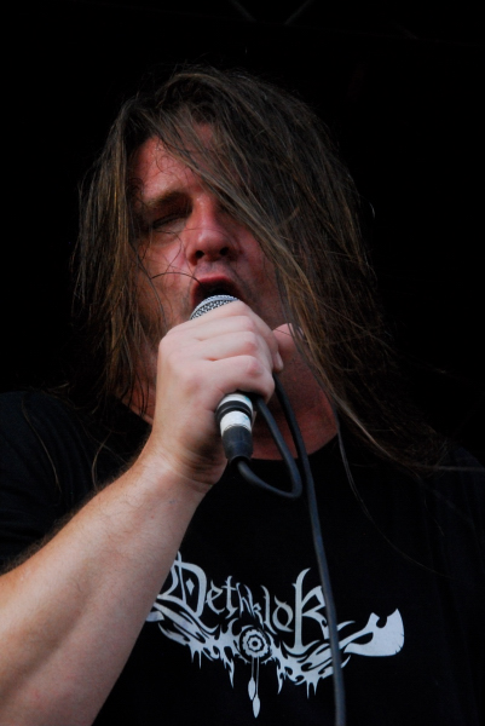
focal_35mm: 112
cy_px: 363
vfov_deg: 18.2
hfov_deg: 12.2
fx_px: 2269
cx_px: 242
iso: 1250
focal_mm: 75
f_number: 13
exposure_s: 1/125
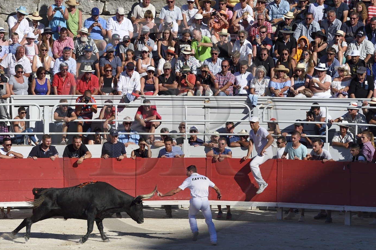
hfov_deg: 9.0
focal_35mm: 230
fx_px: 2402
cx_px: 165
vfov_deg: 6.0
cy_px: 132
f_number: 7.1
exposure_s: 1/1000
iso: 200
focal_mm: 200
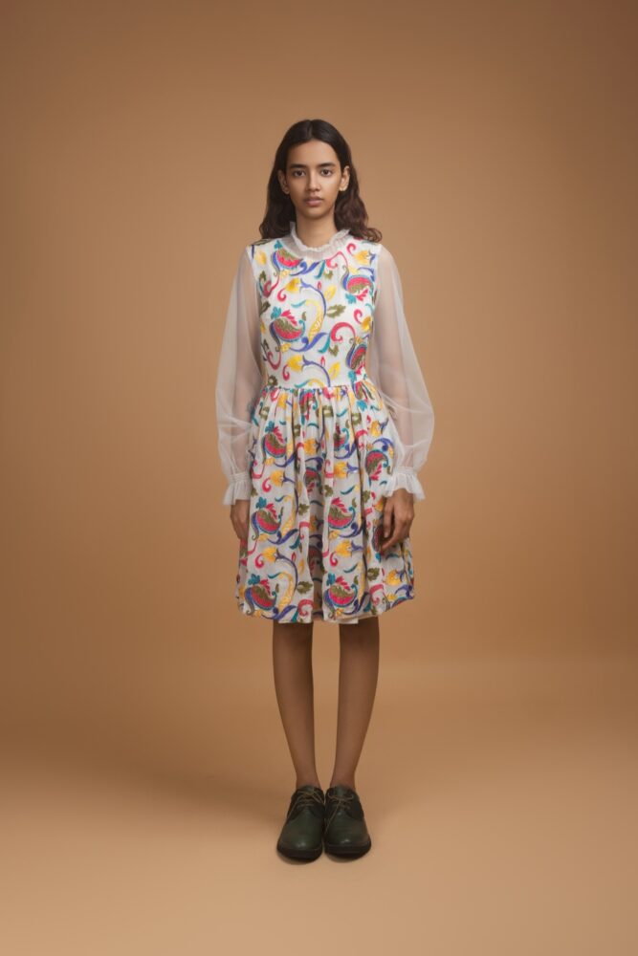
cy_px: 478
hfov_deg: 35.1
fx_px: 1010
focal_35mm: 38
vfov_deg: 50.7
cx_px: 319
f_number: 13
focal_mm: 38
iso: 100
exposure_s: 1/125
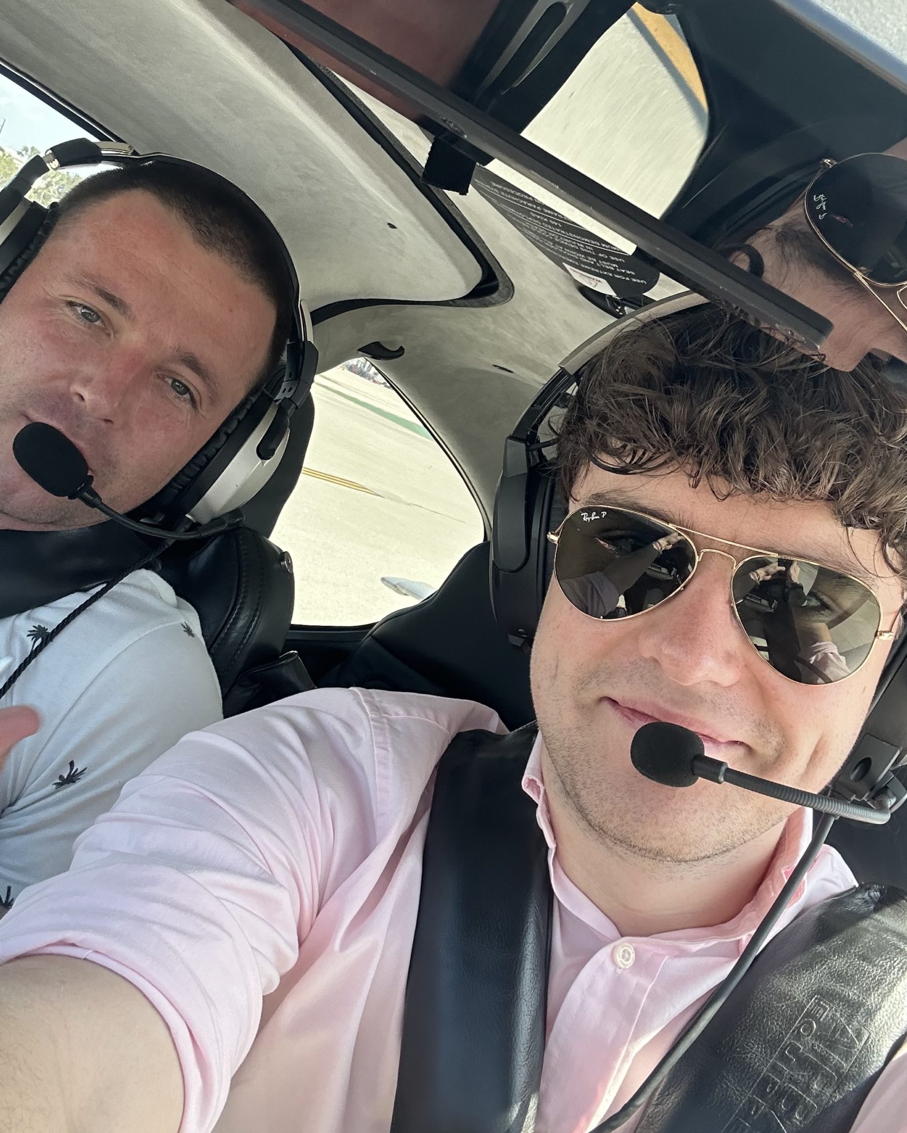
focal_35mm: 36
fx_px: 1208
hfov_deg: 41.1
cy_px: 499
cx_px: 421
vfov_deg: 50.2
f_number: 1.9
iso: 32
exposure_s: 1/172
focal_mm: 2.69
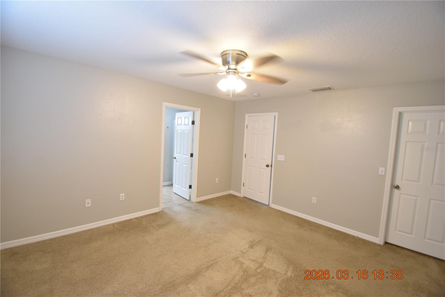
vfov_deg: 77.3
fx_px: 185
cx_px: 222
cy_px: 148
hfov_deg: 100.4
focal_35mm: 15
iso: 800
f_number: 3.5
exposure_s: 1/30
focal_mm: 10
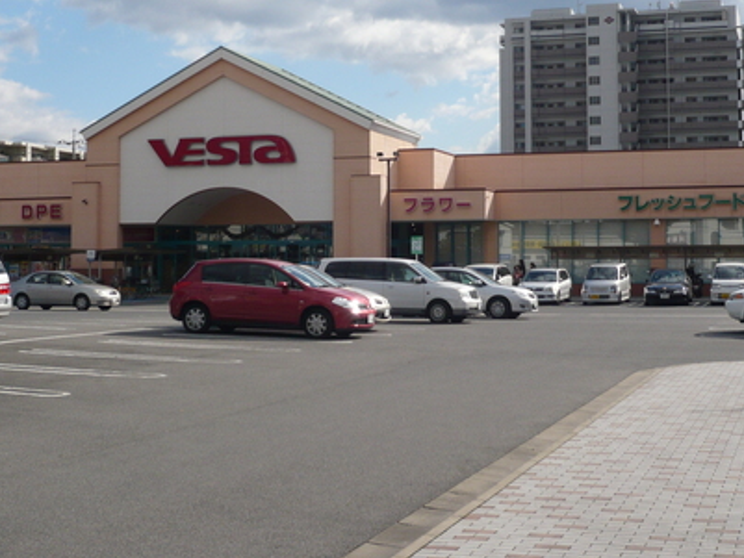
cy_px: 185
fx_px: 1290
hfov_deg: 32.2
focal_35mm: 60
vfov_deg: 24.3
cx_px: 377
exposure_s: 1/200
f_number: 10
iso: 100
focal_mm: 7
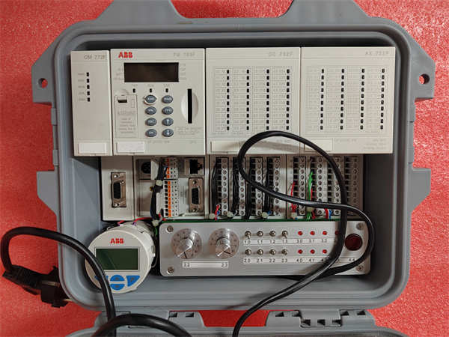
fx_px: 298
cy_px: 168
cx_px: 224
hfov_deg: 73.9
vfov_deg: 58.9
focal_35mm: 23
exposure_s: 1/60
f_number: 1.9
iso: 1581
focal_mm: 5.52
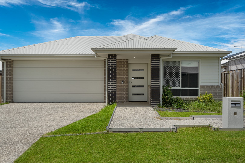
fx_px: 211
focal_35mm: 31
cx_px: 122
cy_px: 82
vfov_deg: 42.3
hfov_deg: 60.3
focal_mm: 31
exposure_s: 1/500
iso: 100
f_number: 7.1
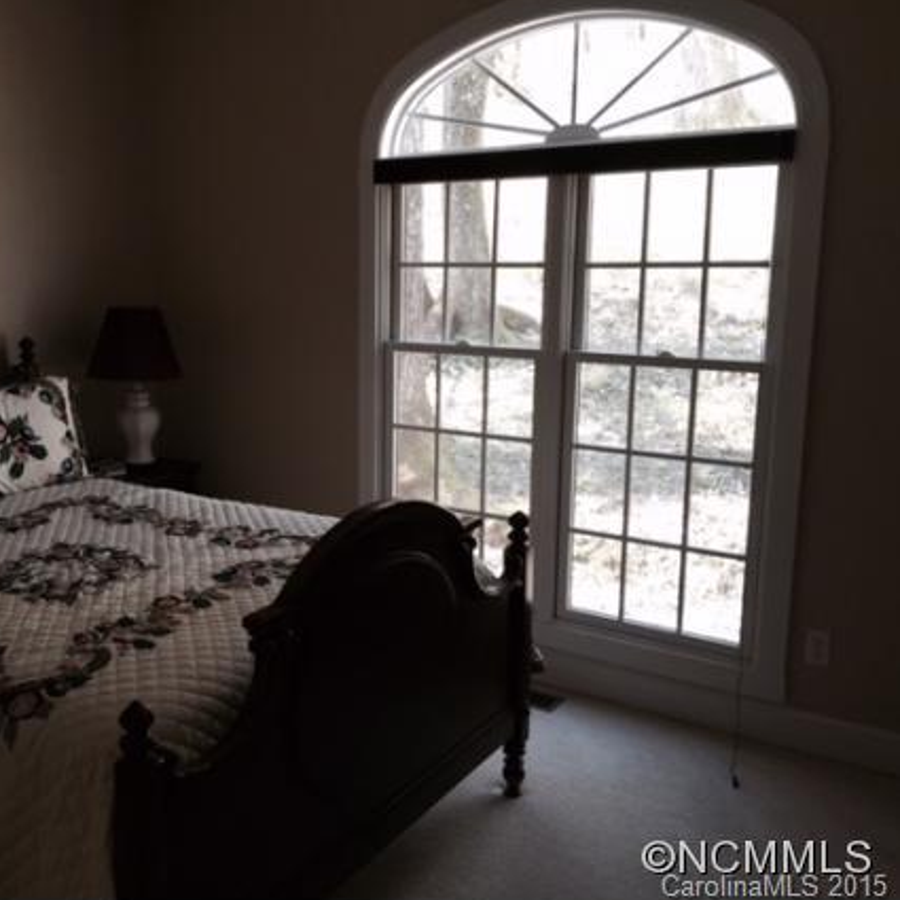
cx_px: 290
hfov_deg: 46.4
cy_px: 445
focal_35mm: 35
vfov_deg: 47.2
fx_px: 1030
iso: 50
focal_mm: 4.15
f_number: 2.2
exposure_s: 1/30
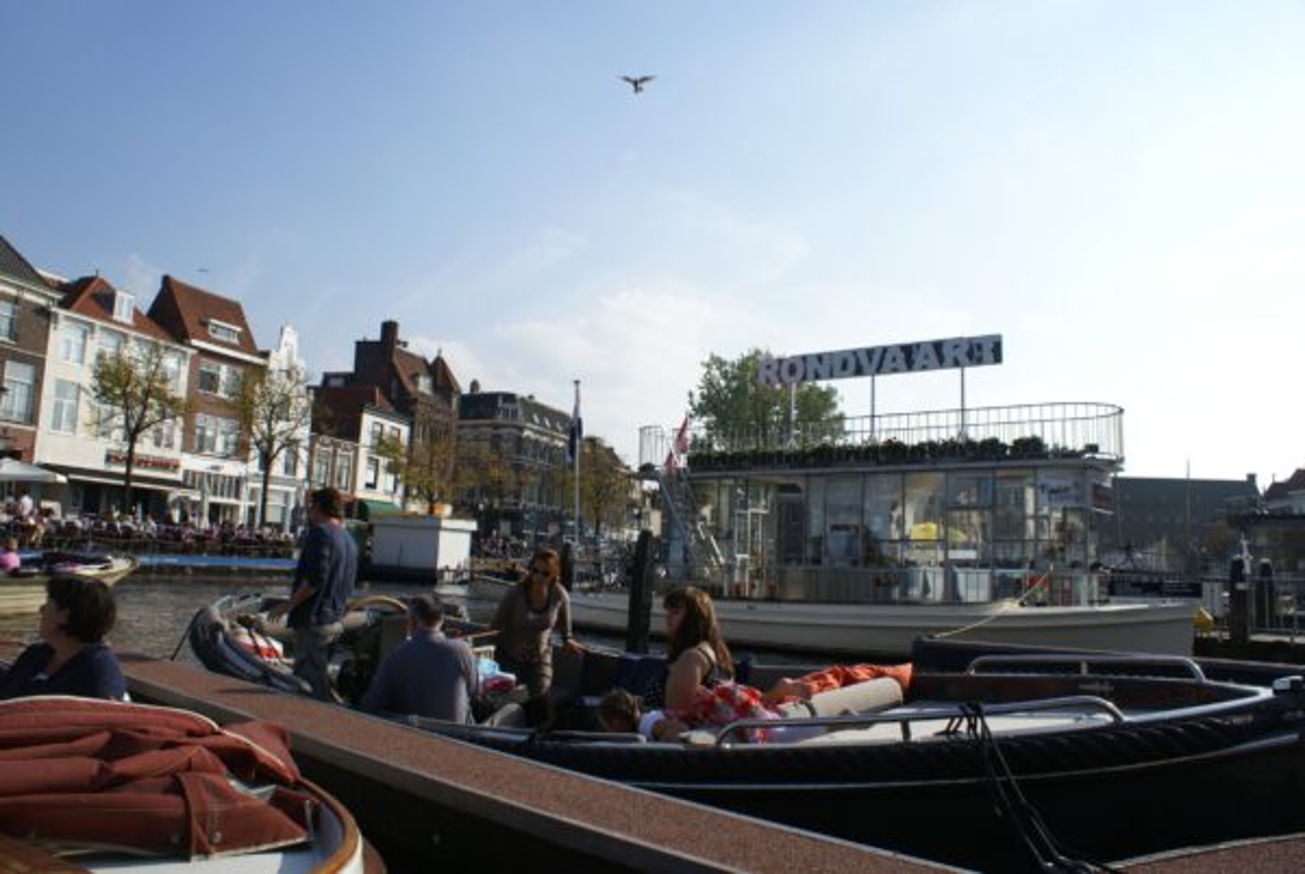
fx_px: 980
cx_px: 652
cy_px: 437
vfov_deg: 48.1
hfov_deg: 67.3
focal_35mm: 27
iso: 100
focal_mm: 18
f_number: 10
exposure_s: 1/200
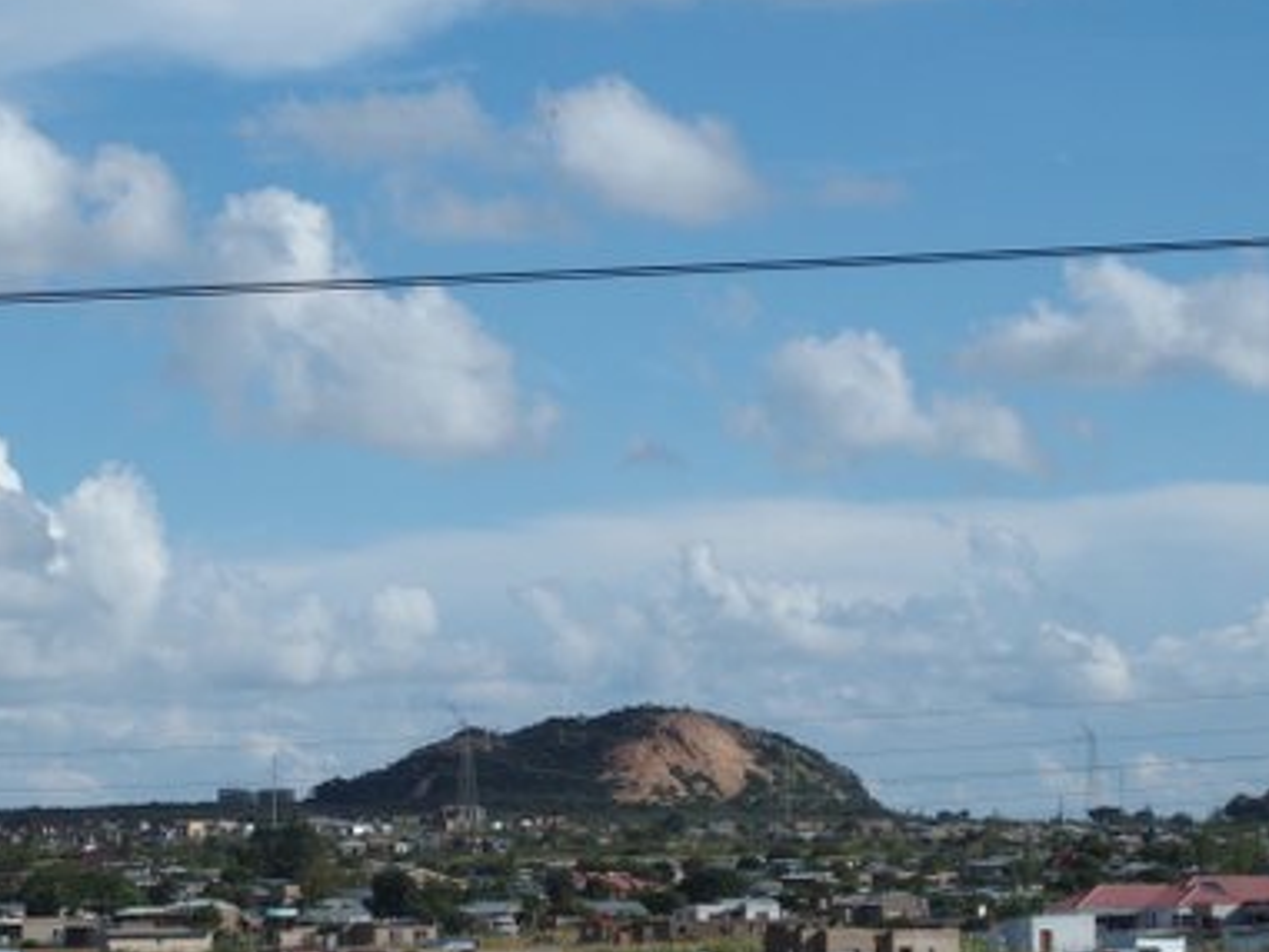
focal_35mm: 141
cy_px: 473
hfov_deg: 14.0
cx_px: 666
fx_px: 5171
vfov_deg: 10.5
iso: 100
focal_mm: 24
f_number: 4
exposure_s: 1/800
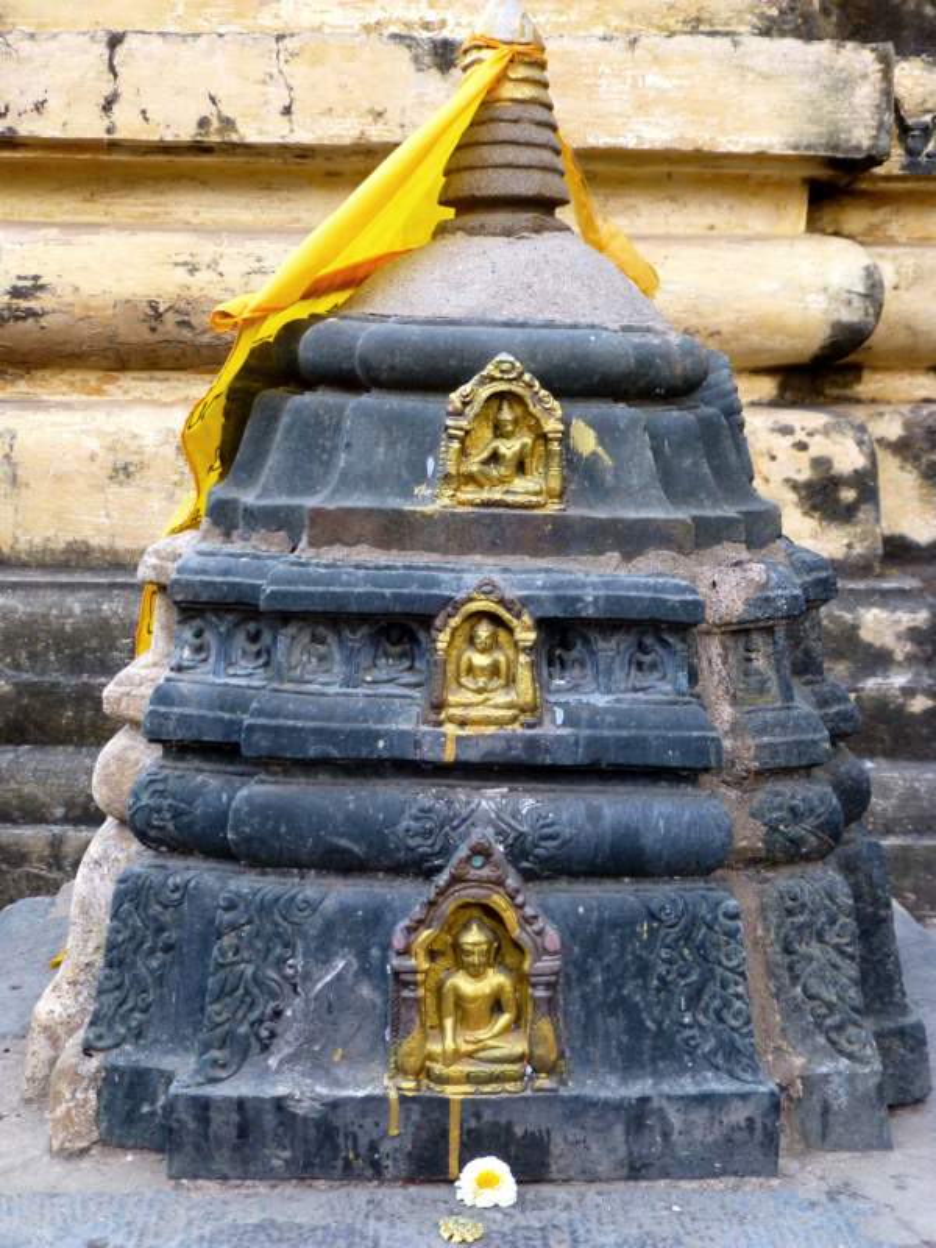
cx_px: 468
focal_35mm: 47
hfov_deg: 30.9
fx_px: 1694
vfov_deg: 40.4
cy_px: 624
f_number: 4.2
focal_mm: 8.5
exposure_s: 1/20
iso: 400
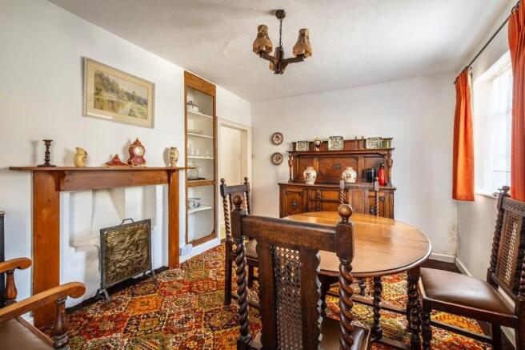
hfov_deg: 100.4
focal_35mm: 15
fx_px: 219
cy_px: 175
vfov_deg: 77.3
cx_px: 262
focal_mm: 10
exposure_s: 1/30
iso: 160
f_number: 8
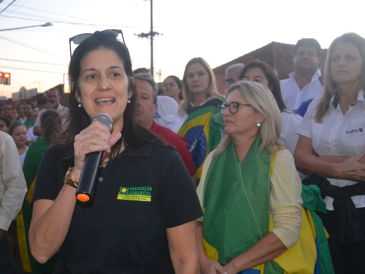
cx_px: 161
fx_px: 438
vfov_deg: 34.7
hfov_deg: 45.1
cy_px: 138
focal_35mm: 42
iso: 720
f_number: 4
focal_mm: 25
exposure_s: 1/60
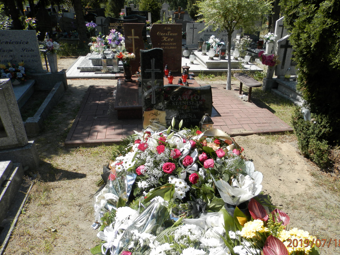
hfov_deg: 65.2
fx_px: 265
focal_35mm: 27
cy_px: 135
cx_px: 182
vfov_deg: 51.3
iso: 80
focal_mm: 4.5
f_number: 3.1
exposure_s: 1/1000
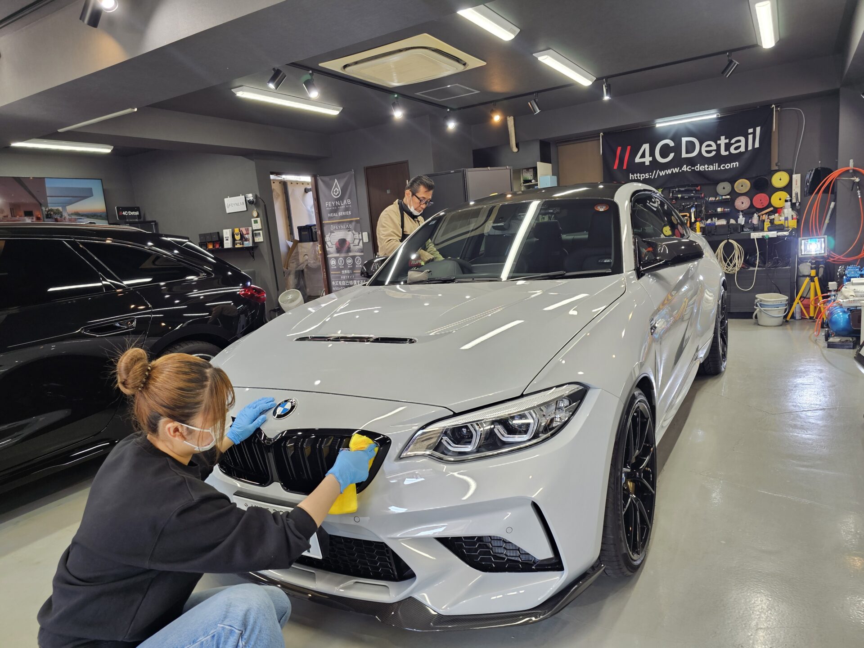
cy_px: 324
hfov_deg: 73.9
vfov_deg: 58.9
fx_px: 574
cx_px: 432
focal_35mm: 23
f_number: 1.7
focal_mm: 6.3
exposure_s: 1/100
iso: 100
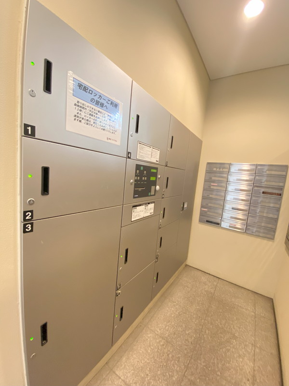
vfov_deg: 106.2
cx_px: 144
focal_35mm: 13
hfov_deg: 89.9
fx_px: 145
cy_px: 193
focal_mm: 1.54
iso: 1000
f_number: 2.4
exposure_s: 1/33
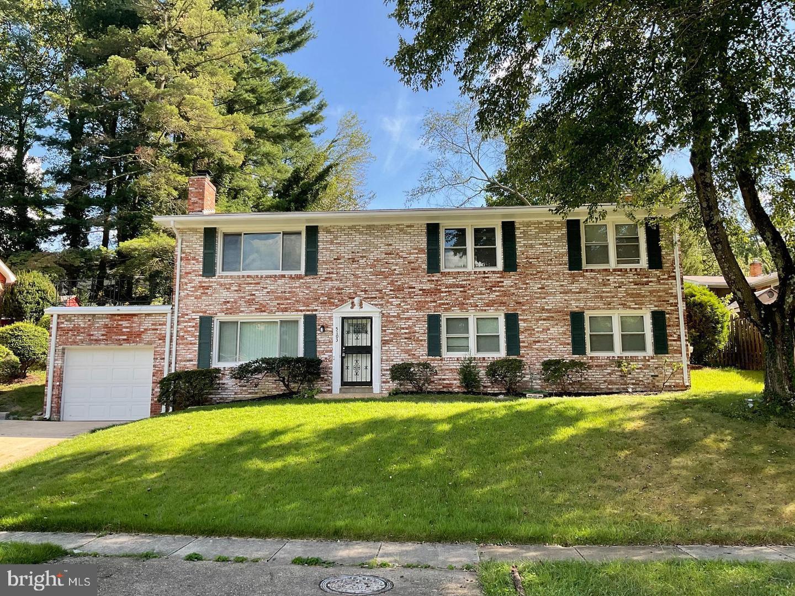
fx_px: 666
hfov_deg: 61.7
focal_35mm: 29
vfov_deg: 48.2
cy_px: 298
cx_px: 398
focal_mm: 3
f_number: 1.8
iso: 16
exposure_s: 1/442
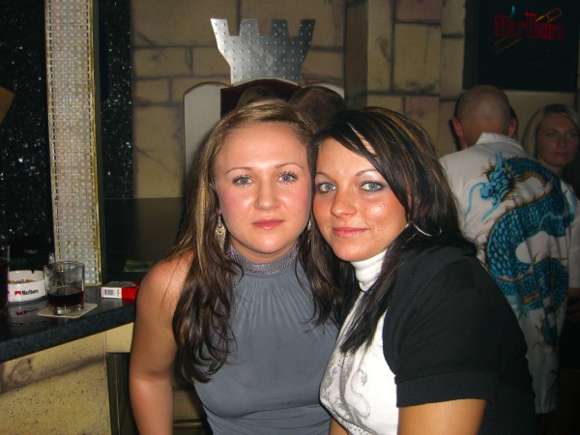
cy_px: 218
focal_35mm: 38
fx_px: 637
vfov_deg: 37.7
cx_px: 290
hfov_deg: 49.0
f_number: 2.8
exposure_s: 1/60
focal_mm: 7.9
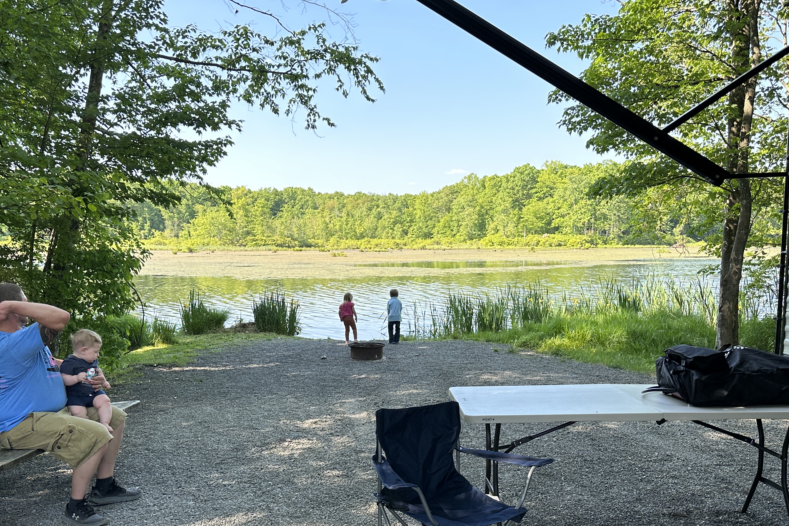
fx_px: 745
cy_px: 342
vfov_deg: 38.5
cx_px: 380
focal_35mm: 34
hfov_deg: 55.8
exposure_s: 1/864
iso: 80
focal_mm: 6.86
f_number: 1.78
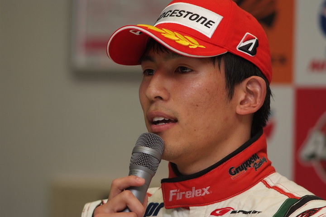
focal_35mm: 270
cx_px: 163
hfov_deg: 7.6
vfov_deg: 5.1
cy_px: 108
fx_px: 2445
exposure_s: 1/125
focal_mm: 180
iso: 400
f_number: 2.8
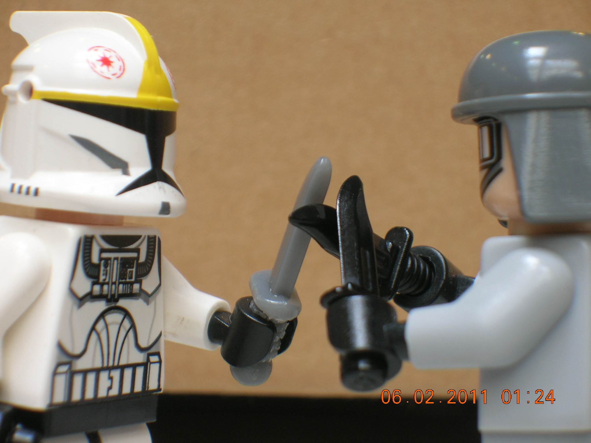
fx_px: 1741
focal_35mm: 102
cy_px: 222
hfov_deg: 19.3
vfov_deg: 14.5
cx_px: 296
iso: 50
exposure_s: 1/13
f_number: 4.9
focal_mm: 17.1
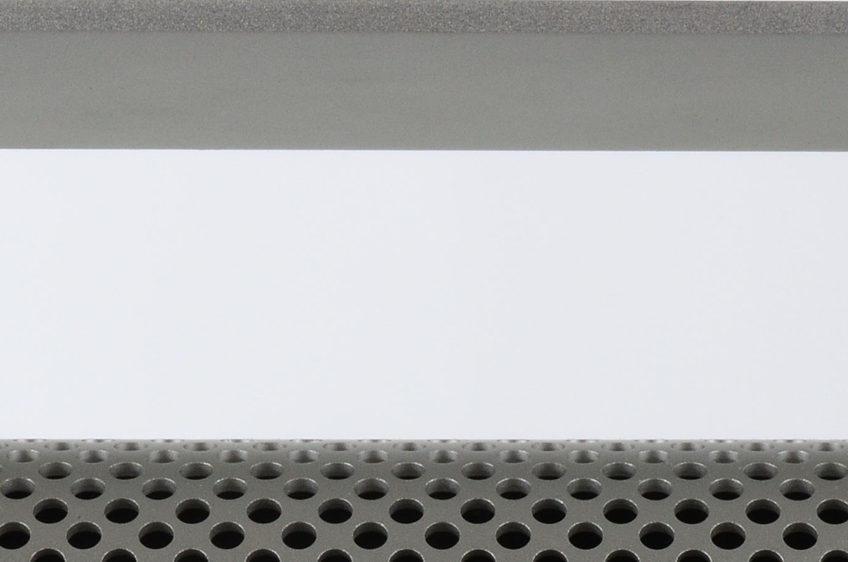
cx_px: 488
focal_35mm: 191
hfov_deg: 10.8
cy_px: 885
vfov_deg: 7.0
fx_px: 4490
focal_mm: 36
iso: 400
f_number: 22
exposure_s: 1/80
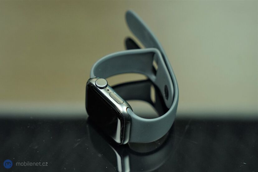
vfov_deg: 19.5
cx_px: 129
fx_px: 502
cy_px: 86
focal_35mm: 70
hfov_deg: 28.8
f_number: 5
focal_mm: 70
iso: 2000
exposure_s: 1/160
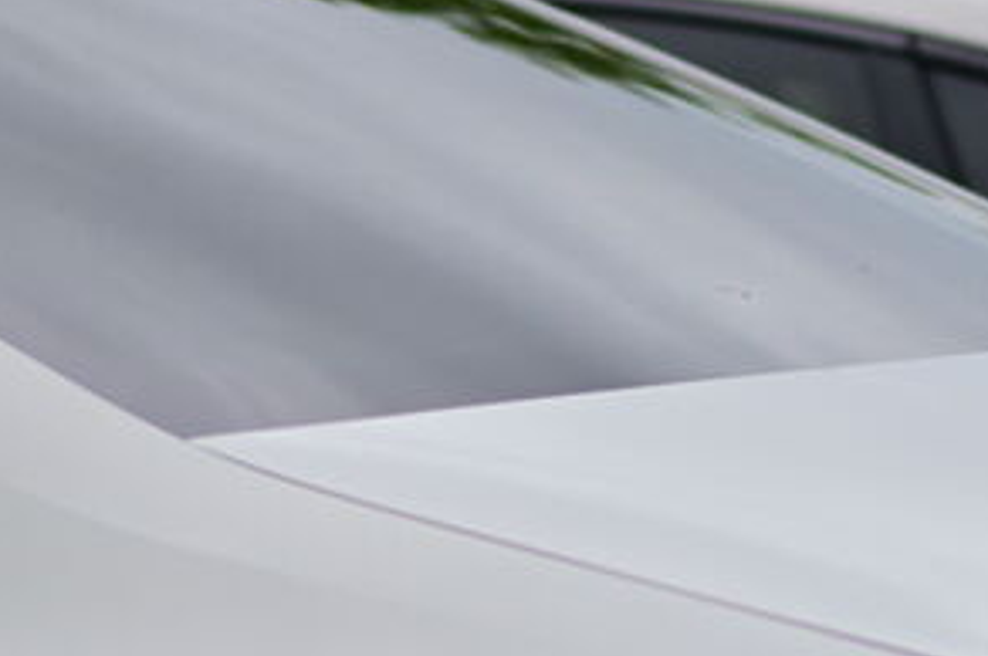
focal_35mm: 213
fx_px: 5839
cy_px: 751
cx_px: 1384
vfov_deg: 6.4
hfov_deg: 9.5
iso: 100
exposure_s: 1/2500
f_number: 2
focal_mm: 50
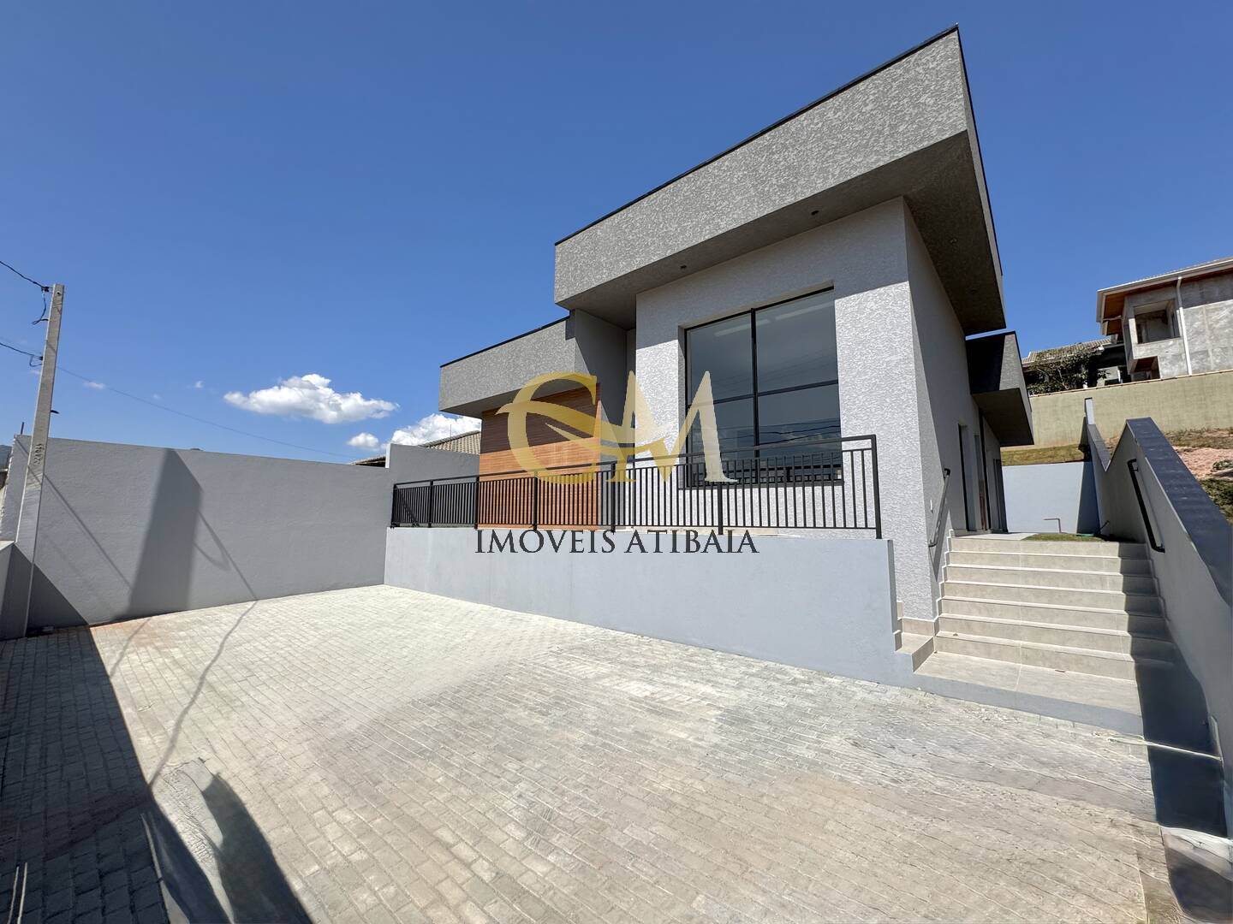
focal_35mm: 14
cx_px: 616
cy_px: 462
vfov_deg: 85.7
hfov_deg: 102.1
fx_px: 499
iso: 50
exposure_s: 1/3390
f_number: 2.2
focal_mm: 2.22
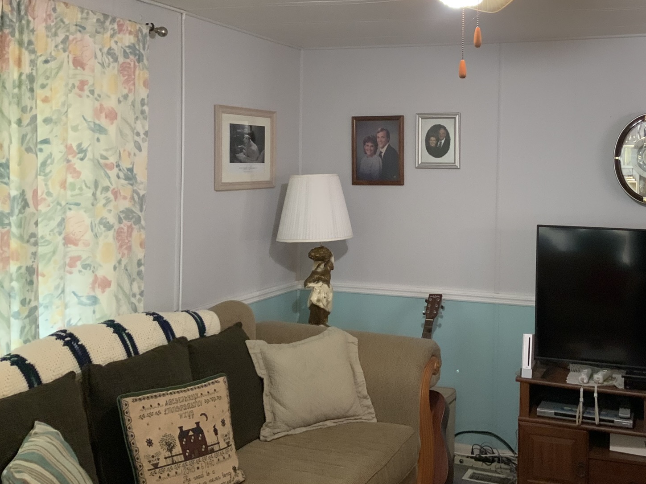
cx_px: 446
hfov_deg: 44.9
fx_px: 765
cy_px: 172
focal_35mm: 41
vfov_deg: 34.9
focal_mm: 3
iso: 200
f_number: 1.8
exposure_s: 1/60
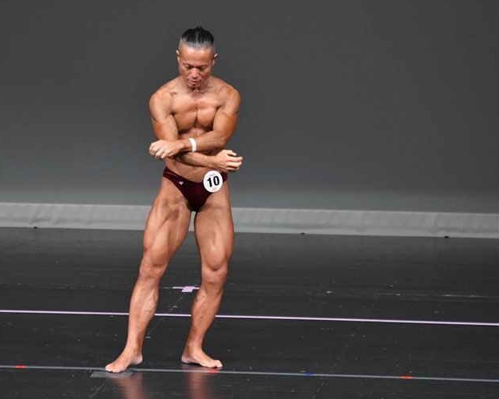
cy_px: 196
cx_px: 191
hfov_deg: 4.4
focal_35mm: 436
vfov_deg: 3.6
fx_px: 6439
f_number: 5.6
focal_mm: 250
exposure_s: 1/400
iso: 4000
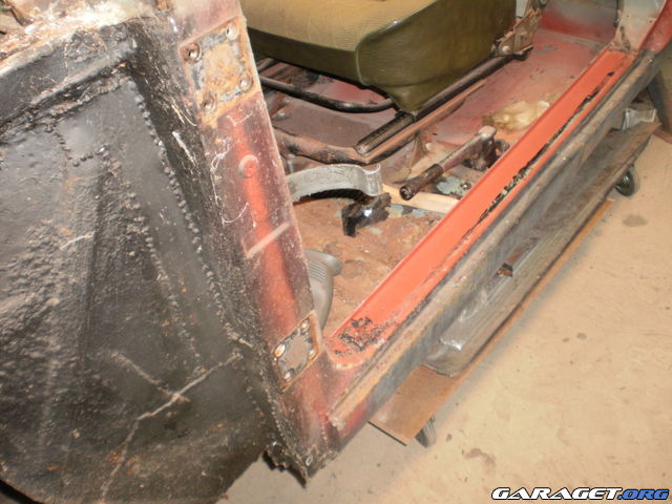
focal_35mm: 36
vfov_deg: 39.7
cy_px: 252
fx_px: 699
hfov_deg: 51.4
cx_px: 336
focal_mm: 6.3
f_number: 3.1
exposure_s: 1/30
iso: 160
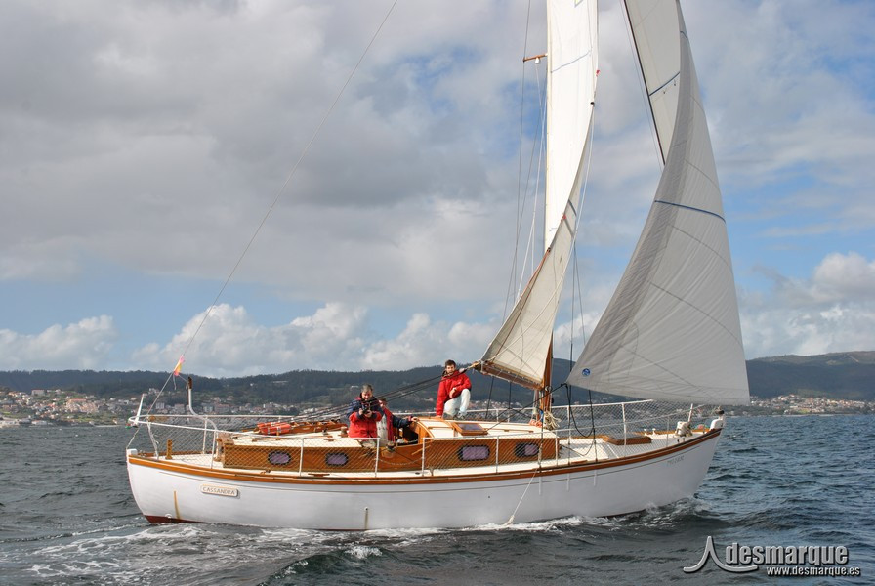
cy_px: 293
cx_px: 438
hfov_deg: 49.5
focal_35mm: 39
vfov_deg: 34.3
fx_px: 949
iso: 100
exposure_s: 1/320
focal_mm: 26
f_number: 9
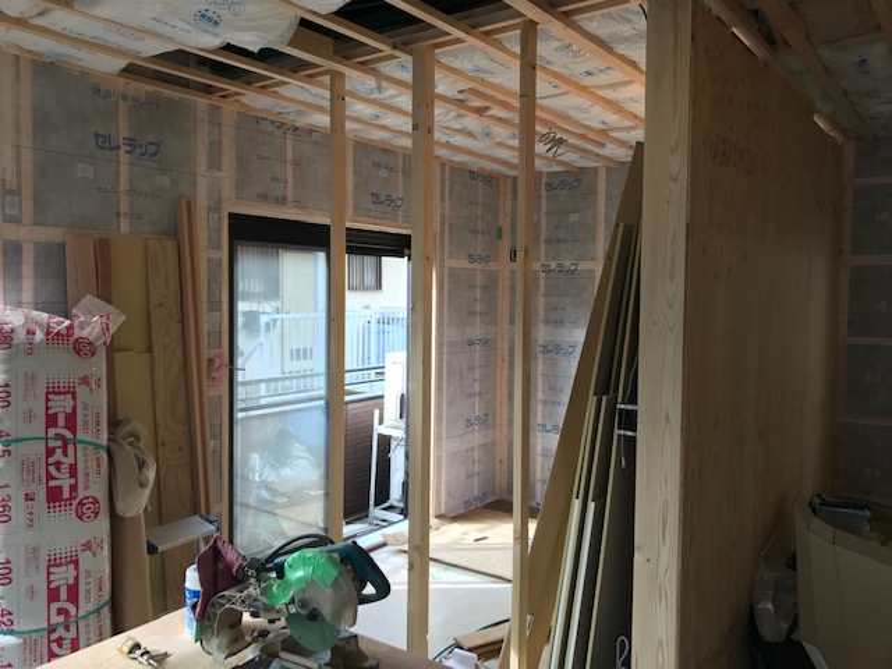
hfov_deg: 63.4
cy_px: 334
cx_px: 446
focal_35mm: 28
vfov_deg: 49.7
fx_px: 722
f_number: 1.8
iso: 25
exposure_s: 1/100
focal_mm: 3.99
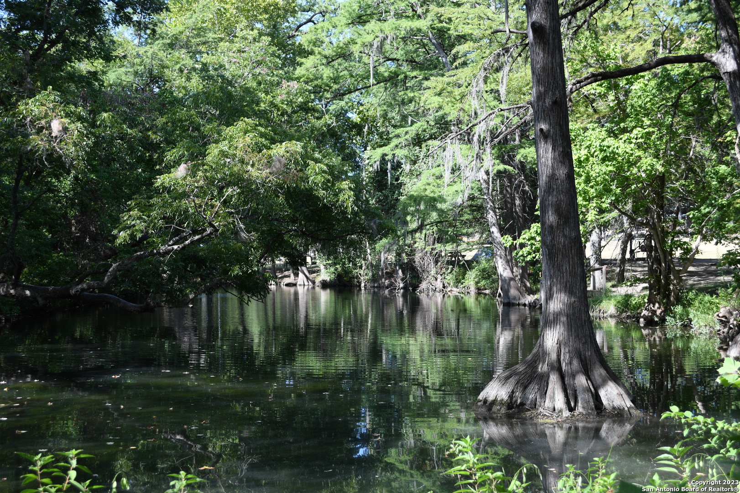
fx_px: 986
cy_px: 246
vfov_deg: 28.1
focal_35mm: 48
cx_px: 370
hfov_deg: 41.1
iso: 100
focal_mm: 32
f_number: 5.6
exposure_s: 1/125
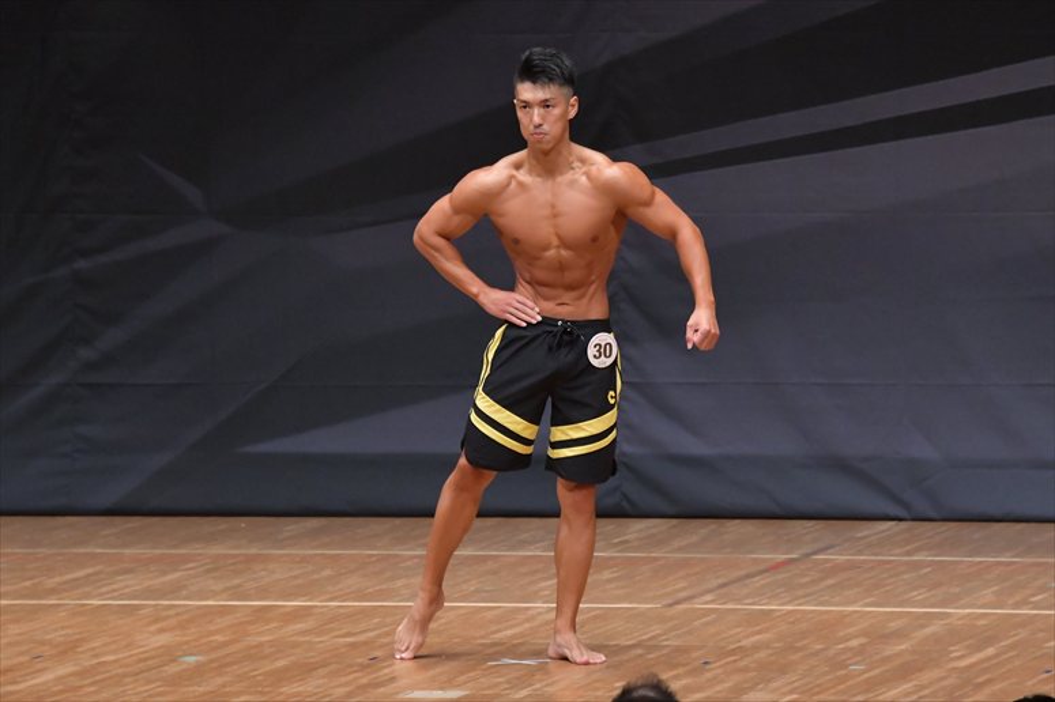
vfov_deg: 4.8
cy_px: 351
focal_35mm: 285
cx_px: 528
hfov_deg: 7.2
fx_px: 8348
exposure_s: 1/400
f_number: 5.6
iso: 6400
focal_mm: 190
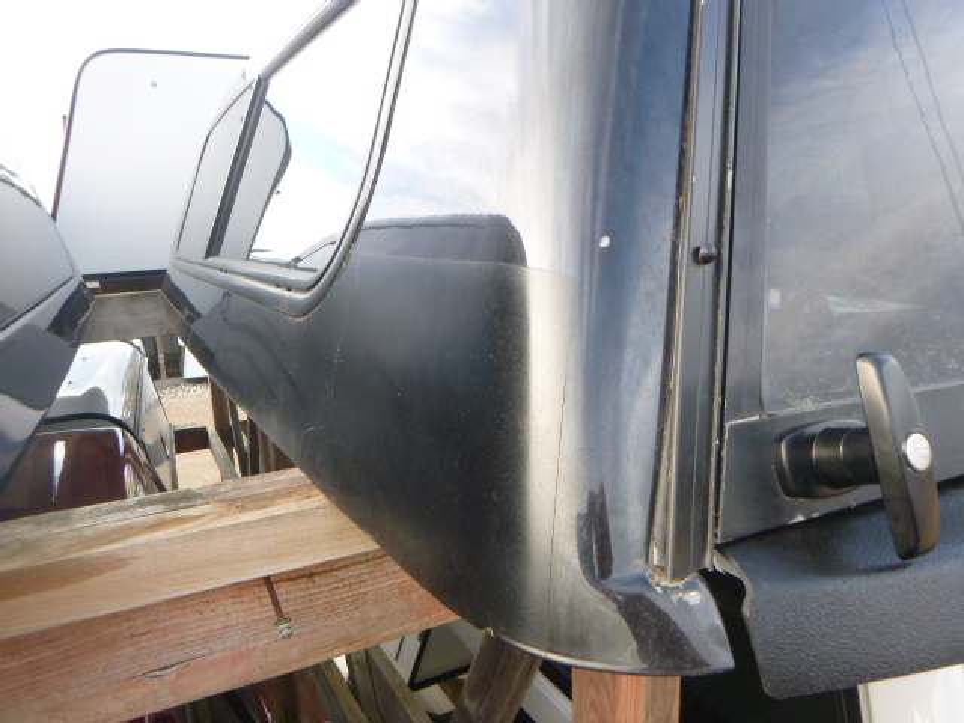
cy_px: 362
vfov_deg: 54.9
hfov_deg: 69.4
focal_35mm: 25
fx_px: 696
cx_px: 482
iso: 160
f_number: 3.9
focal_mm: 4.5
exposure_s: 1/60
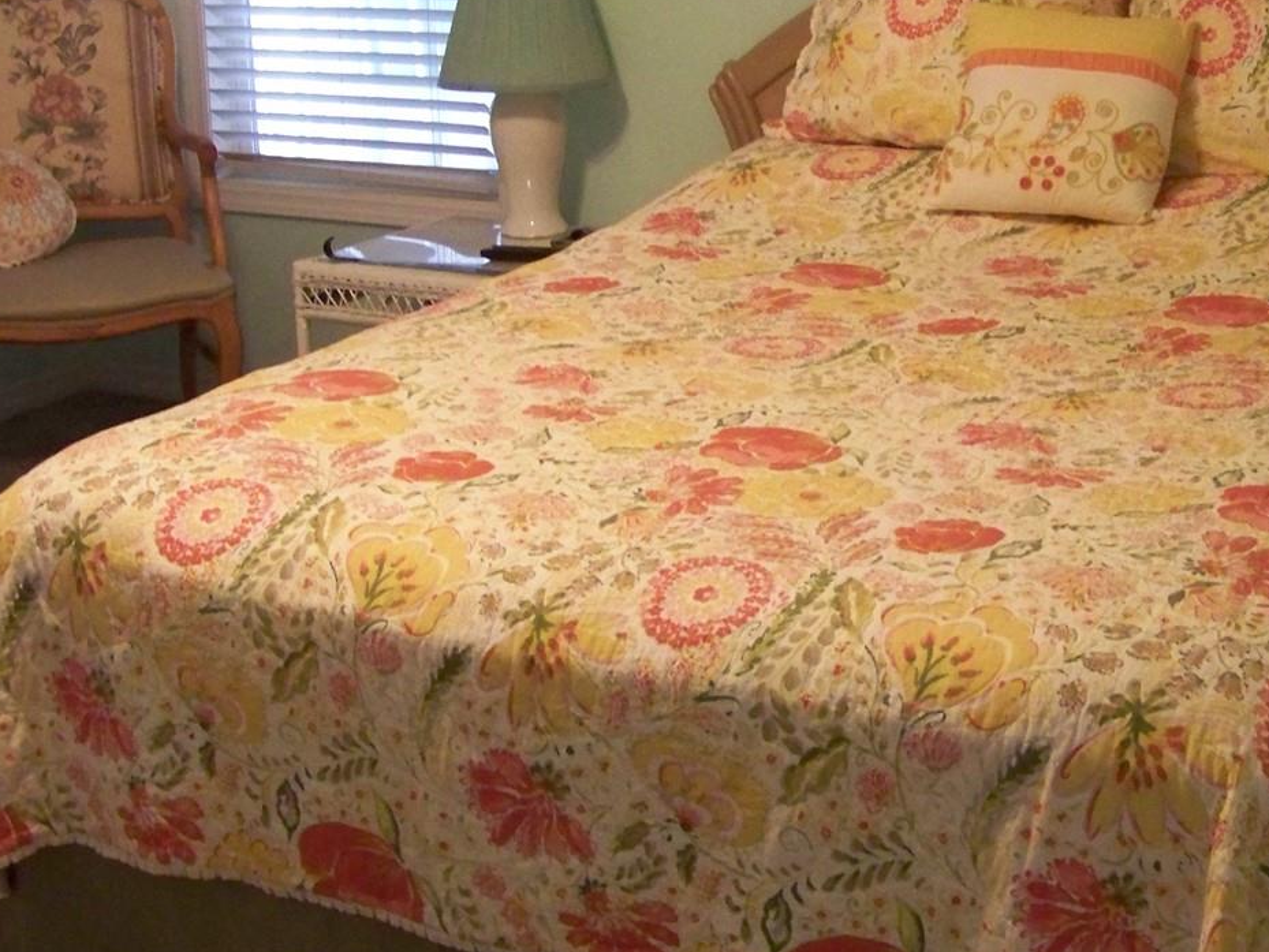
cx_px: 721
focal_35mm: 62
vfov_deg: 23.6
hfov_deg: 31.2
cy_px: 363
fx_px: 2273
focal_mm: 5.85
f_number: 2.8
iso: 400
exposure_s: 1/25
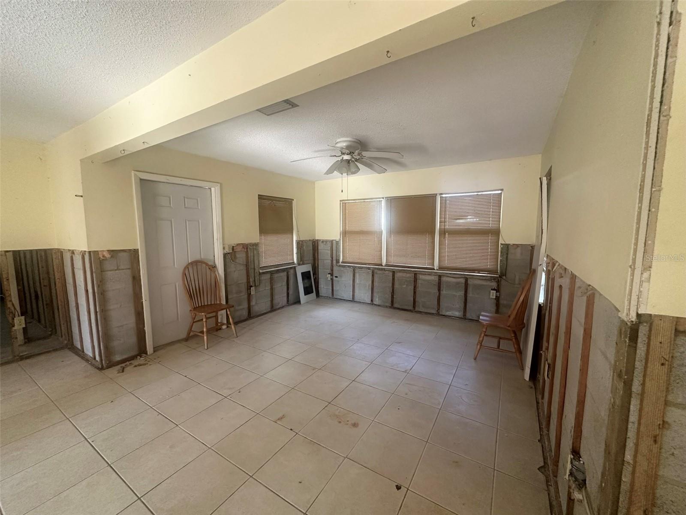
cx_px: 343
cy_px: 258
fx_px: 277
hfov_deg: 102.1
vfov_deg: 85.7
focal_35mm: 14
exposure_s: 1/99
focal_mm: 2.22
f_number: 2.2
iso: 320
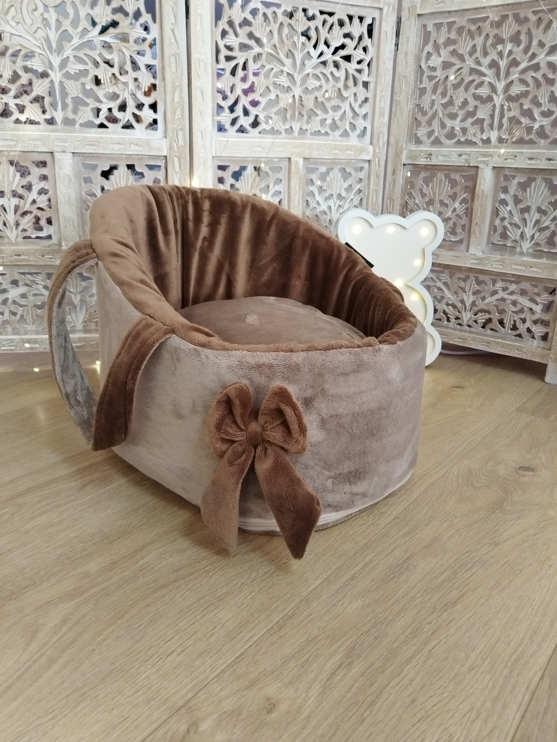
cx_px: 278
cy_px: 371
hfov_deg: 53.1
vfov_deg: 67.3
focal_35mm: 26
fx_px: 558
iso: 800
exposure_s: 1/50
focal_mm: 4.95
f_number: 1.9
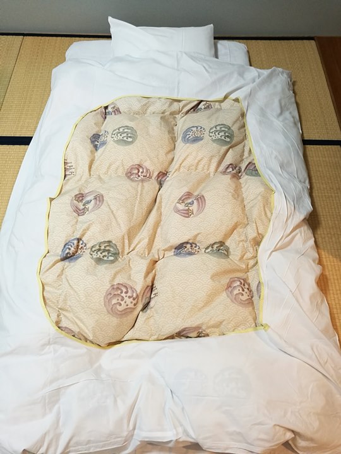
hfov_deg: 51.4
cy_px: 227
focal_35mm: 27
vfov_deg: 65.3
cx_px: 170
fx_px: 355
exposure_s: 1/40
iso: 200
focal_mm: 4.5
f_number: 2.2
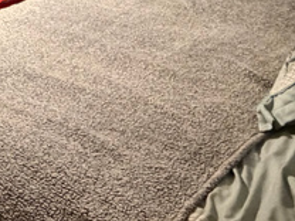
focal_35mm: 69
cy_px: -3
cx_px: -52
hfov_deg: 25.5
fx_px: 588
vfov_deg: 20.6
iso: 1250
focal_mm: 2.22
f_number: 2.2
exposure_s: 1/40
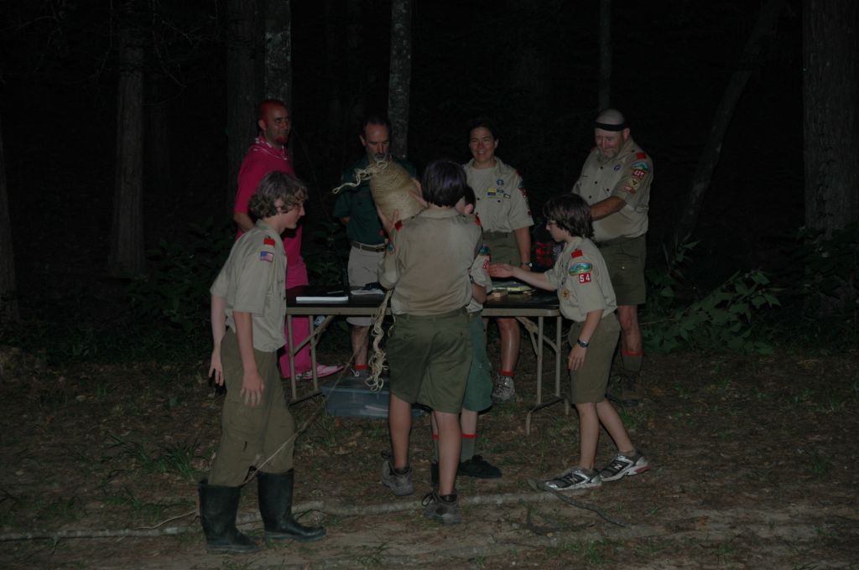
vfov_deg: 11.1
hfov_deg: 16.7
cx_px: 430
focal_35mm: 123
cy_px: 285
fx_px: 2931
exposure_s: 1/60
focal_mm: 82
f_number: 5.3
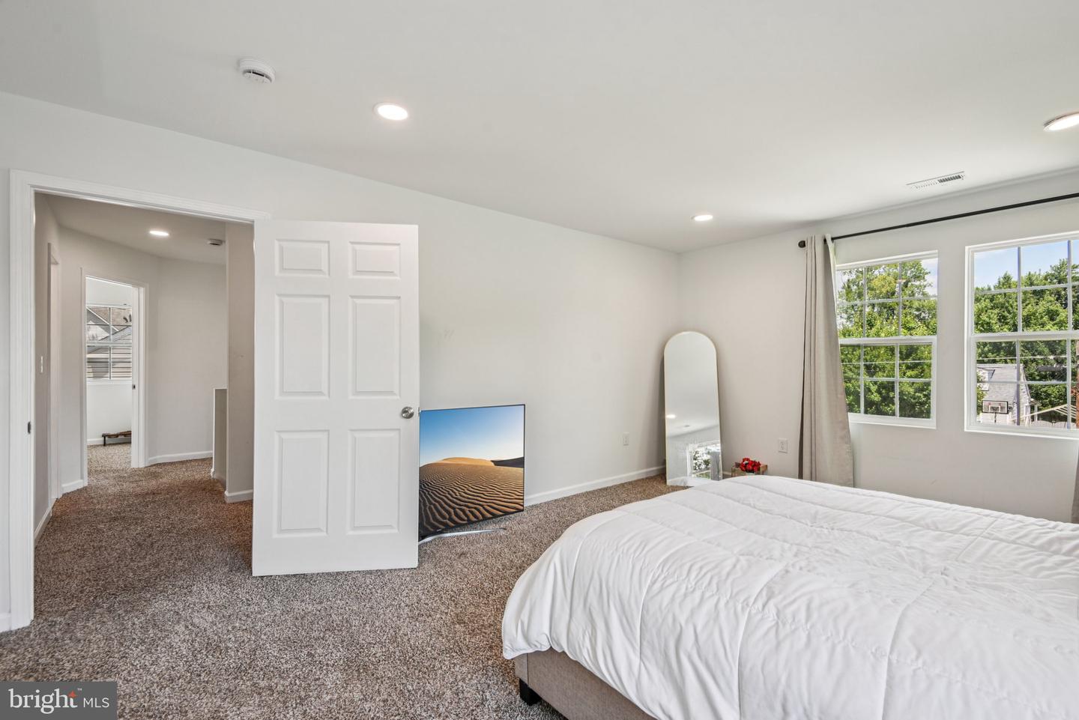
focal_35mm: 16
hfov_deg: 96.7
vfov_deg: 73.8
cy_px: 360
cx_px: 540
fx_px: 480
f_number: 7.1
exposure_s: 1/80
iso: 400
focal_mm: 16
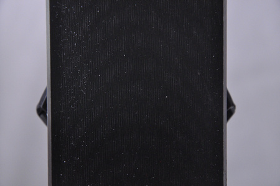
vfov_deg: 8.7
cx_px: 140
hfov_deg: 13.1
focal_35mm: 158
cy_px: 93
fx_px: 1224
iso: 3200
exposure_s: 1/125
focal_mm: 105
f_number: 9.5
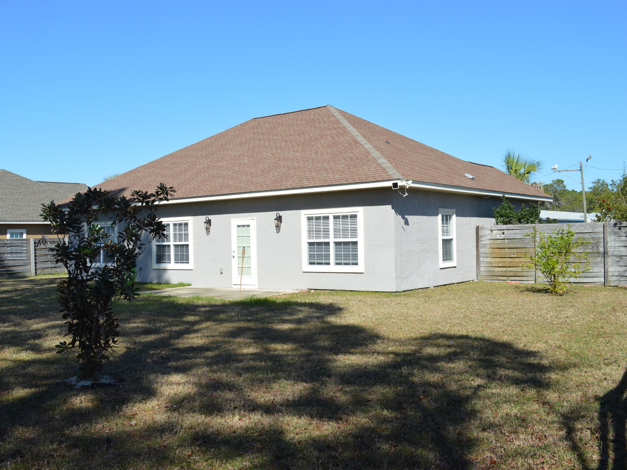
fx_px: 652
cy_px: 236
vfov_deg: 39.7
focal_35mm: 36
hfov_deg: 51.2
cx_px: 274
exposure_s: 1/250
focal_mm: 22
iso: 100
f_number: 8
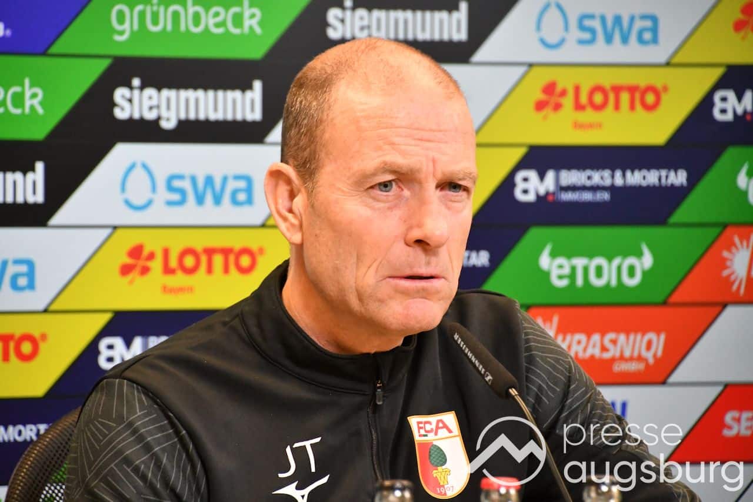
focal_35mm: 315
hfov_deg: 6.5
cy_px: 251
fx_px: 6590
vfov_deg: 4.4
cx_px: 376
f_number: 8
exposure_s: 1/250
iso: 5000
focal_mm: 210
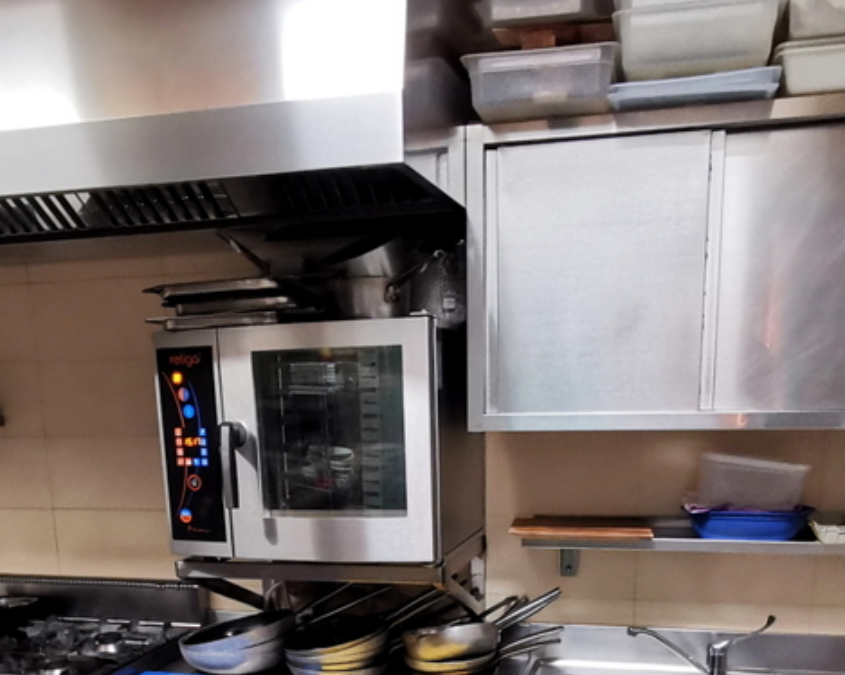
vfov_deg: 34.8
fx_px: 1000
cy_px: 630
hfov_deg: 45.8
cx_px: 407
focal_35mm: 40
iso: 800
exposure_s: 1/40
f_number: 2.2
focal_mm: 2.35
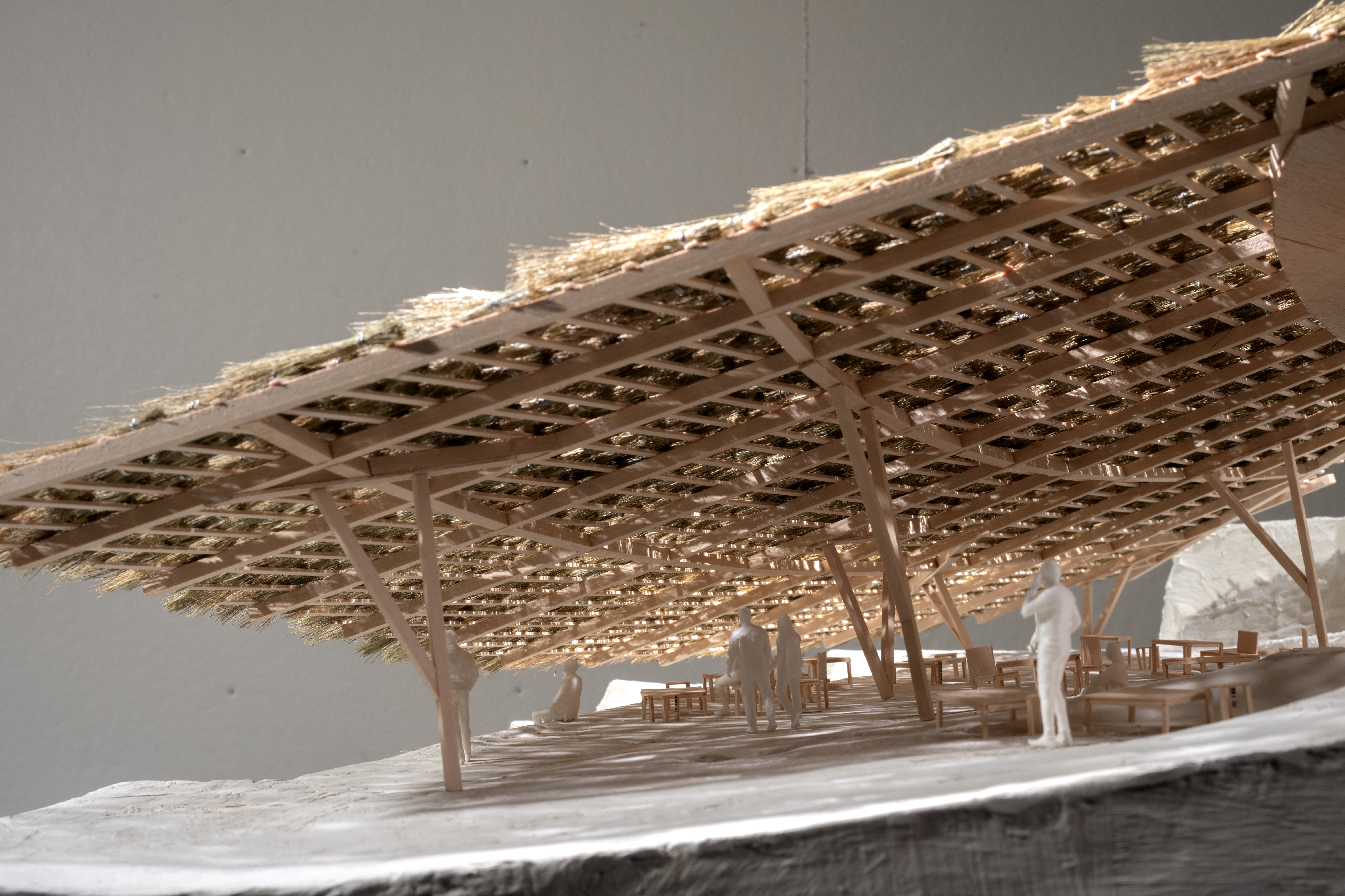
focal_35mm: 52
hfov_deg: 38.2
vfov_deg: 26.0
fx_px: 1943
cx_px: 672
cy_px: 448
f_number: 16
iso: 200
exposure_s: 1
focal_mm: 52
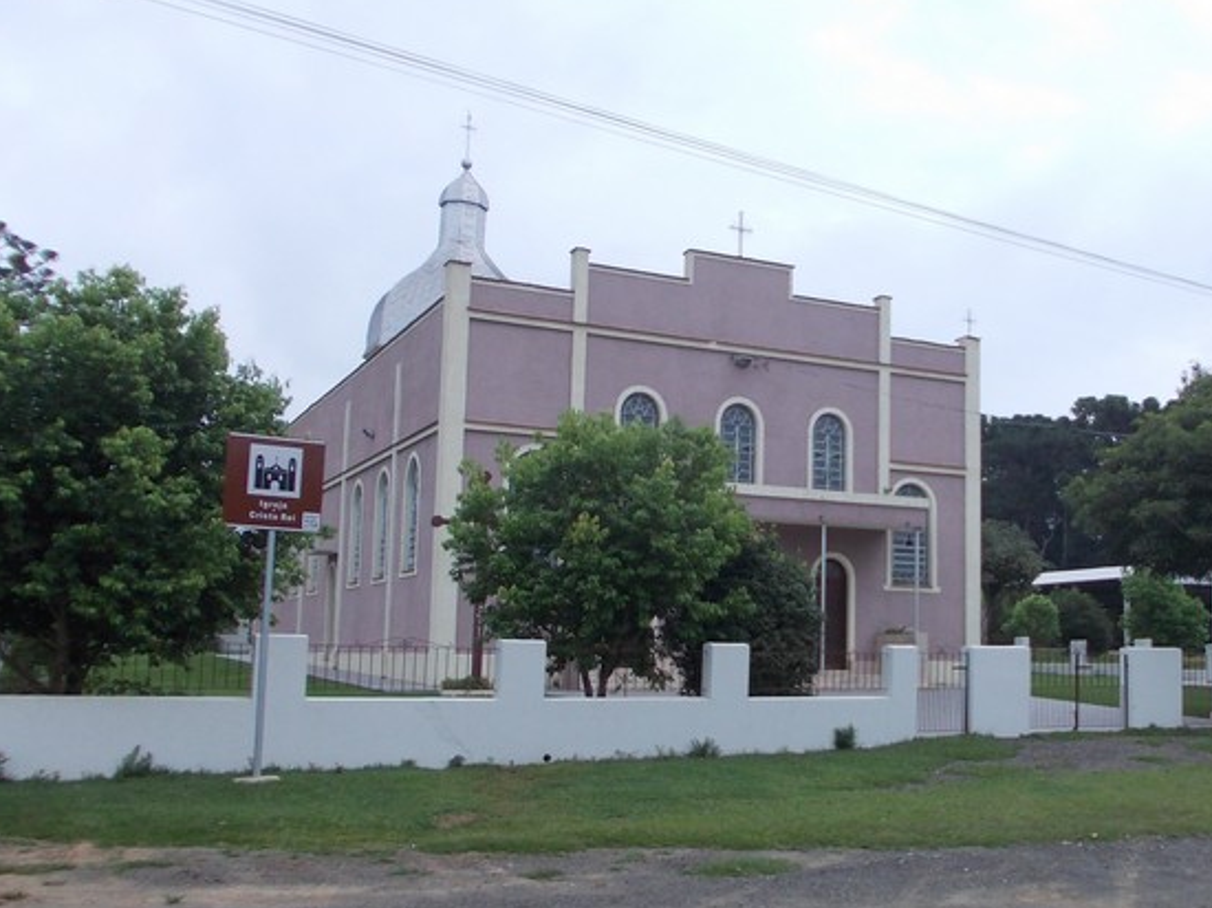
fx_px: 1365
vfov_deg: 36.8
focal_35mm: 39
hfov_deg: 47.2
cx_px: 802
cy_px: 496
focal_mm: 4
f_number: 5.4
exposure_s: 1/400
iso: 80
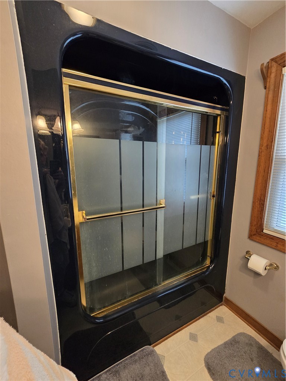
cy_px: 190
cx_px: 143
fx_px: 143
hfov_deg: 89.9
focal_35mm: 13
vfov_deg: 106.2
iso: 500
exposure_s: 1/60
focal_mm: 2.2
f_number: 2.2
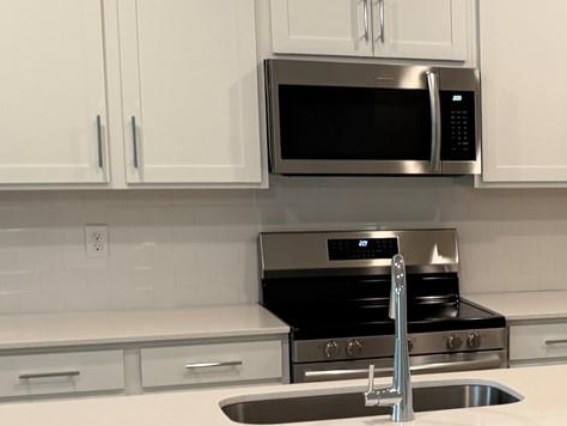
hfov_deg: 22.2
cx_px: 690
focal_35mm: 81
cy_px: 318
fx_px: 1327
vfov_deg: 18.1
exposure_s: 1/120
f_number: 1.78
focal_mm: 6.76
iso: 160
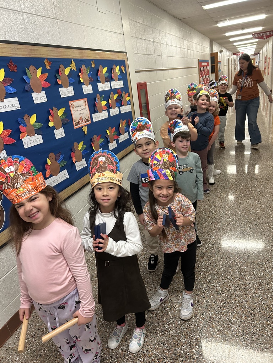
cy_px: 182
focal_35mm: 26
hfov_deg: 53.1
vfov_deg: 67.3
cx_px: 136
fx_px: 273
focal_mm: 5.7
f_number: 1.5
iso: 200
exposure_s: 1/60
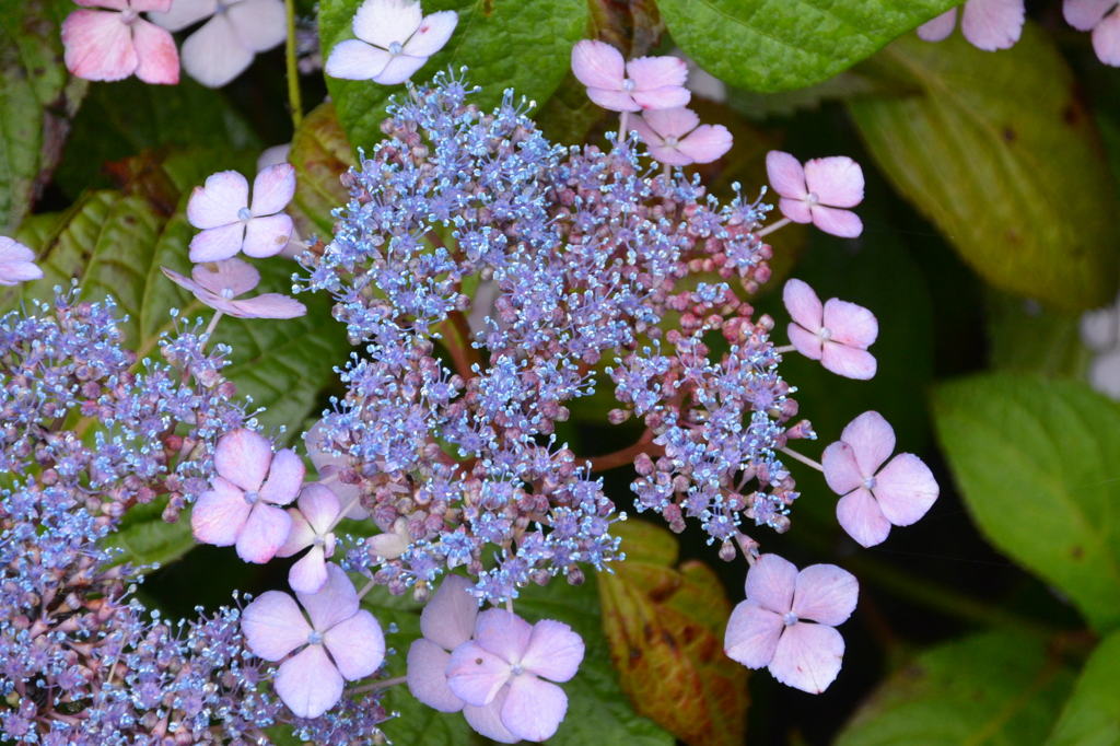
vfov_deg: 5.5
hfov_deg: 8.2
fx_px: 7775
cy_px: 373
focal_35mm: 250
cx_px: 560
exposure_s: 1/125
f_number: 5.6
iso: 200
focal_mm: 92.8
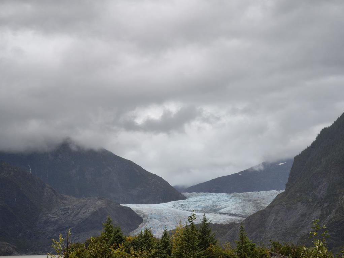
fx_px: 716
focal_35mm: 72
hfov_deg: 27.0
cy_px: 133
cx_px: 163
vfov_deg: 20.4
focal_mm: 8.8
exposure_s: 1/120
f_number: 2
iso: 125
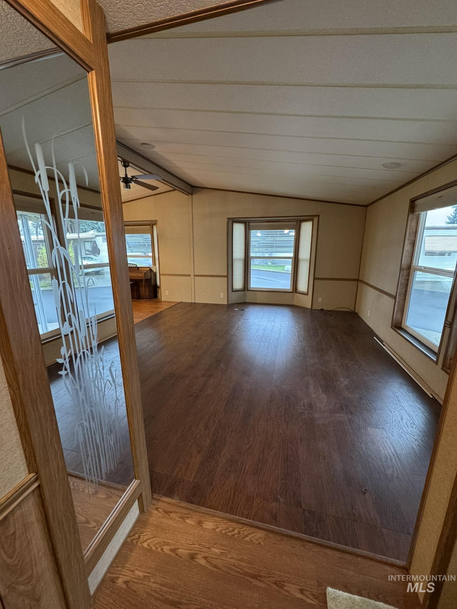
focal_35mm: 14
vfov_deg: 102.1
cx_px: 228
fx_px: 246
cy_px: 304
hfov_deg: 85.7
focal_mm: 2.22
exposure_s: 1/60
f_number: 2.2
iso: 640
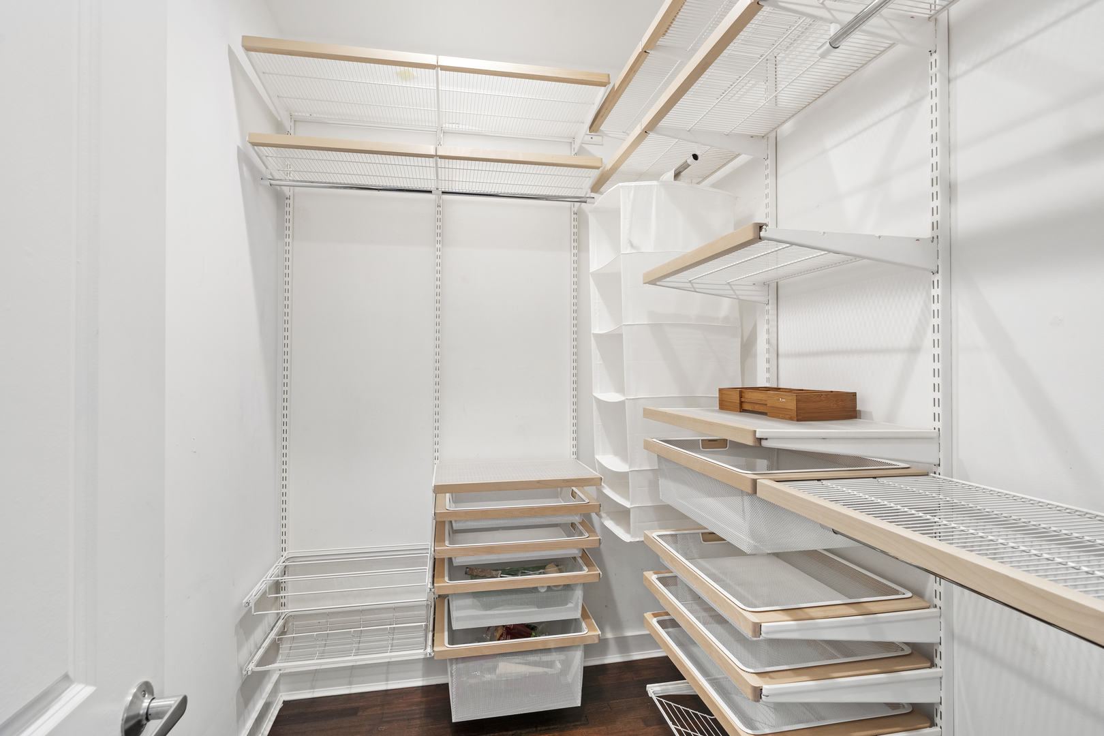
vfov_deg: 70.4
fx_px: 521
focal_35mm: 17
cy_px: 368
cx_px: 552
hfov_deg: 93.3
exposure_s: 1/2
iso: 500
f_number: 8
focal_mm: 17
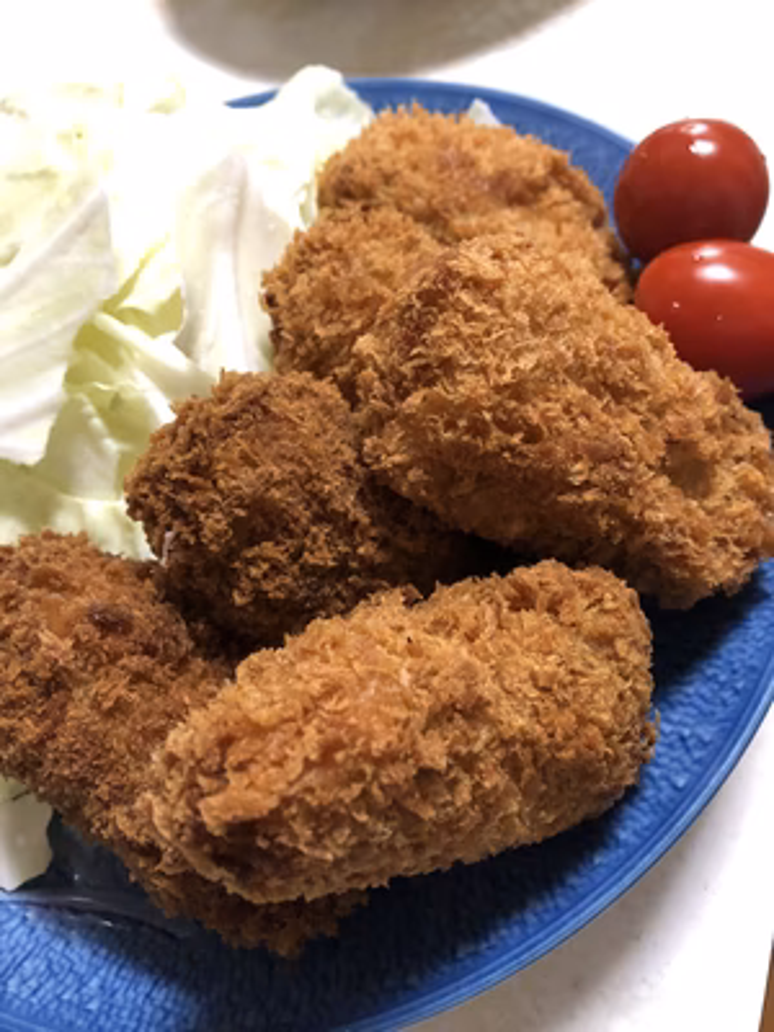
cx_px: 387
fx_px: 835
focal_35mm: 28
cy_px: 516
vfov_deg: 63.4
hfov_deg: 49.7
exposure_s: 1/6
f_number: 1.8
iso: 80
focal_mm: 3.99
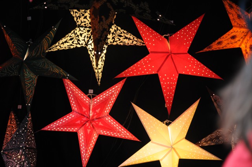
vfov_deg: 14.7
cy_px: 84
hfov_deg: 21.9
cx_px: 126
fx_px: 650
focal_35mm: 93
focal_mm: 62
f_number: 5.3
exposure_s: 1/30
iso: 640
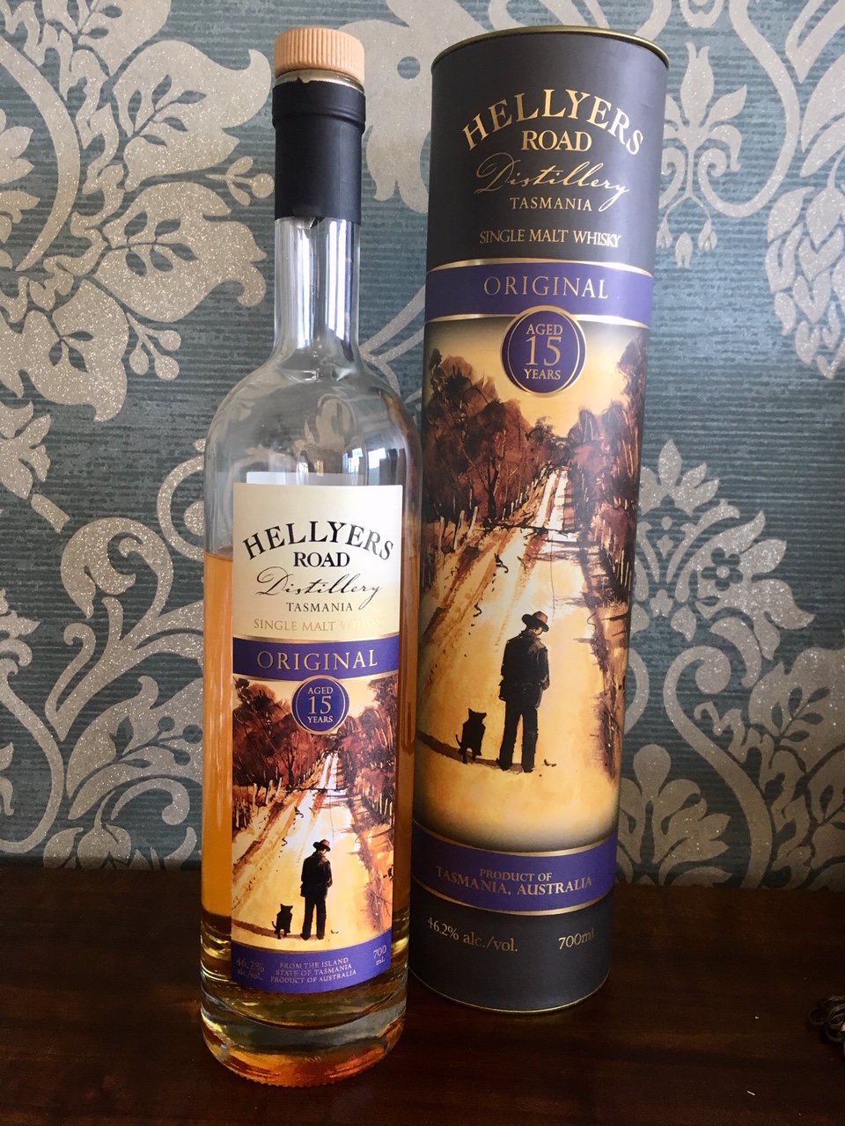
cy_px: 563
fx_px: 944
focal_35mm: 29
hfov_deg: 48.2
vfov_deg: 61.7
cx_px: 422
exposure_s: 1/33
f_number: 2.2
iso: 50
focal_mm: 4.15
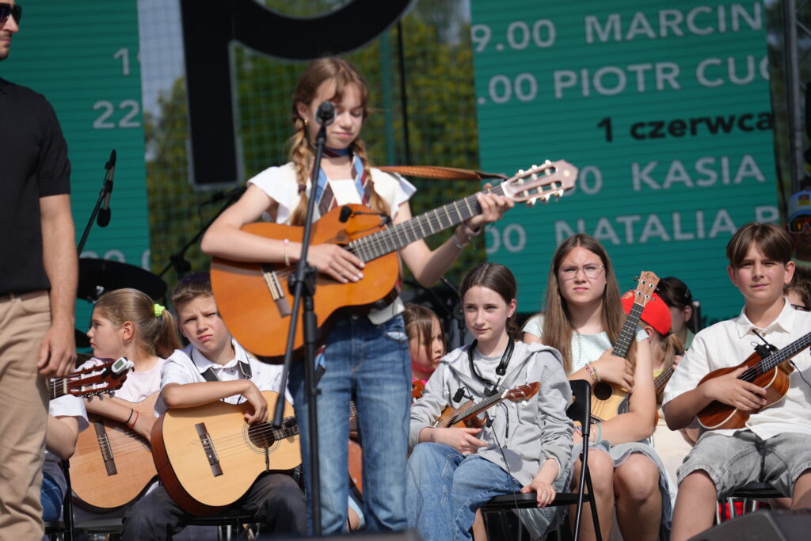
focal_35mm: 146
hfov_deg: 14.1
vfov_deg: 9.4
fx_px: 3289
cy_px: 270
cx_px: 406
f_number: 4.5
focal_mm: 146
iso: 100
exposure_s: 1/800
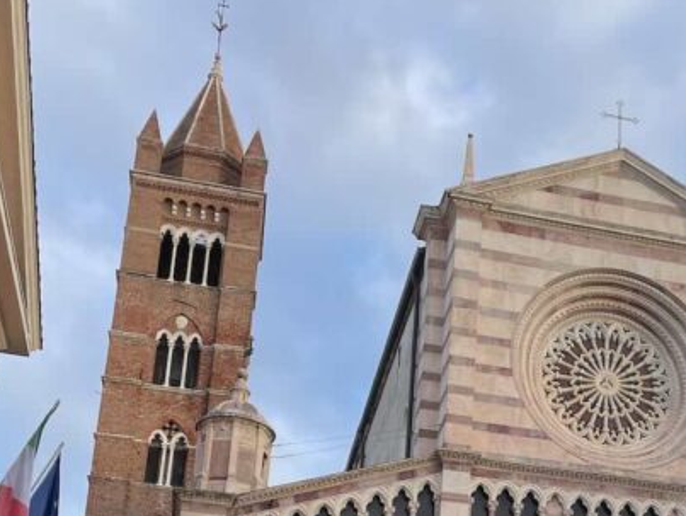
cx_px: 563
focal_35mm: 66
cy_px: 567
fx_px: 1309
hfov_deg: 28.6
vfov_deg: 21.2
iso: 50
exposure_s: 1/1125
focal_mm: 4.2
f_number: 1.6
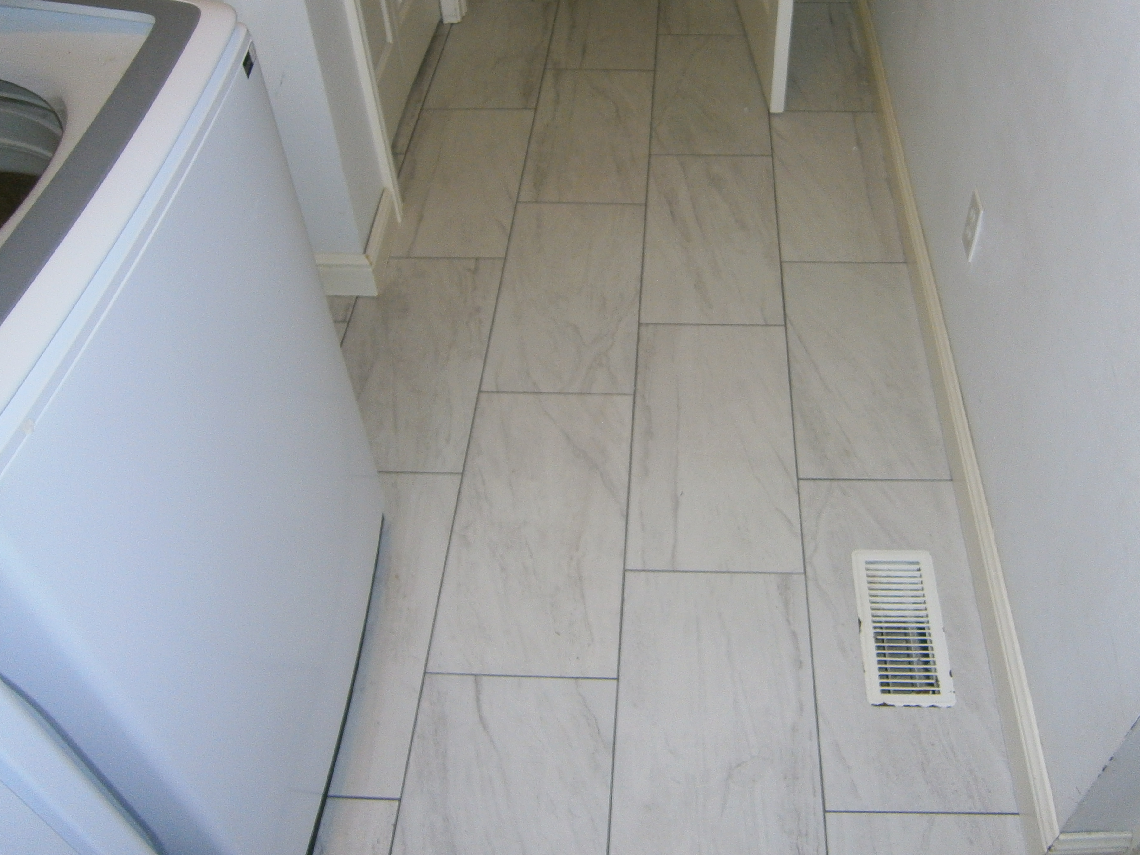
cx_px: 635
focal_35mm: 31
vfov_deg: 45.3
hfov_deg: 58.2
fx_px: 1021
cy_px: 374
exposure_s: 1/30
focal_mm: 4.7
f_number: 2.8
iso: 125
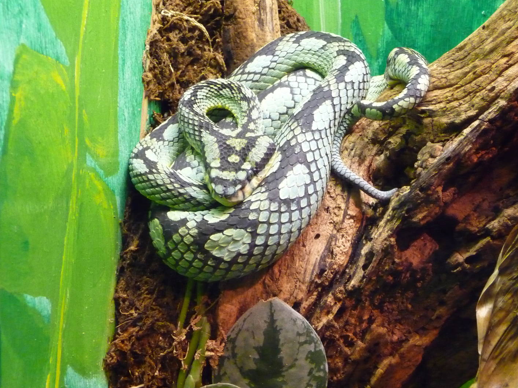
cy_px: 171
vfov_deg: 28.5
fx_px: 763
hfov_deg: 37.4
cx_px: 287
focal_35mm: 51
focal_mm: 7.6
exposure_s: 1/13
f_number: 4.1
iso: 800
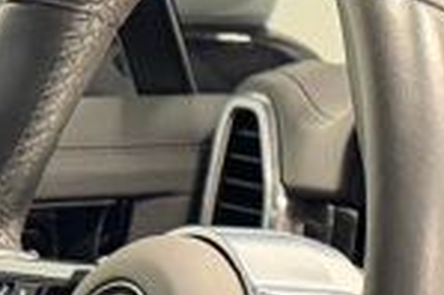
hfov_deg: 10.4
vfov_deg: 7.1
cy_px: 867
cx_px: 1037
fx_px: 2119
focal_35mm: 172
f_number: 1.78
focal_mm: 6.76
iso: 320
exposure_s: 1/60
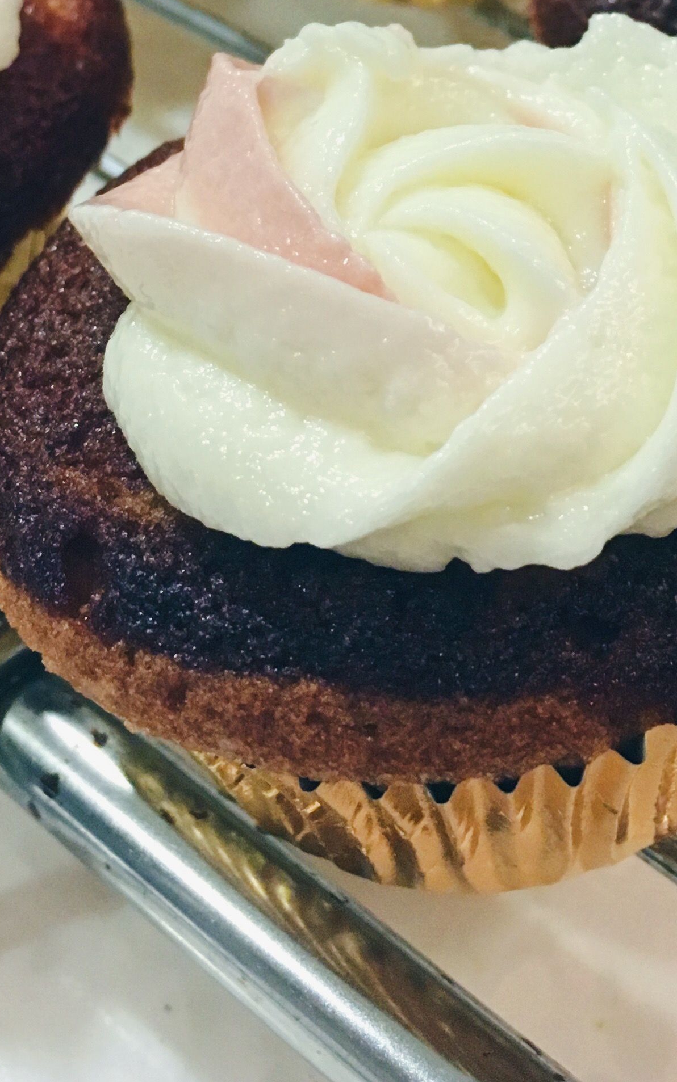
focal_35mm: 65
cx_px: 391
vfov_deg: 29.6
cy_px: 20
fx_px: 1919
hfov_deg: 20.0
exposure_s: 1/33
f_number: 2.2
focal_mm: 4.15
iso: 160
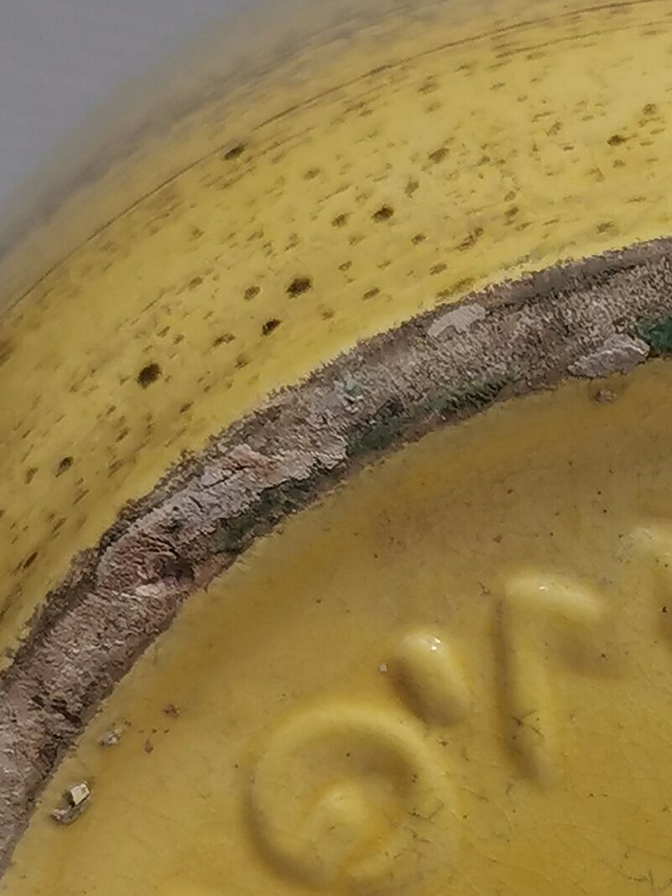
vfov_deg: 15.7
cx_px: 772
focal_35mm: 123
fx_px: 3184
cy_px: 904
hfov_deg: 11.8
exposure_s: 1/100
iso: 80
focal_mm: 5.58
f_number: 1.8
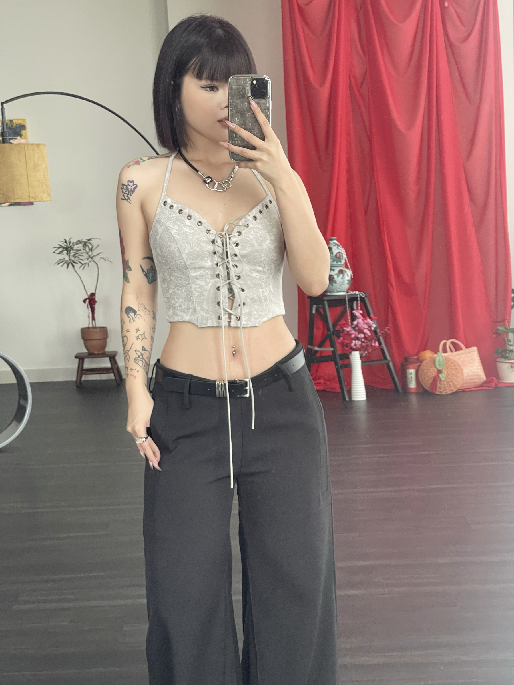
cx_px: 257
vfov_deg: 30.3
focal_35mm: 64
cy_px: 342
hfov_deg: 22.9
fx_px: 1267
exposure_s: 1/99
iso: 125
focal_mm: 7.5
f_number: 2.2
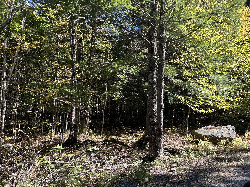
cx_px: 125
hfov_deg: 67.3
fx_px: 188
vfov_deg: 53.1
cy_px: 94
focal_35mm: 26
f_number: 1.5
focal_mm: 5.7
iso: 50
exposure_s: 1/544
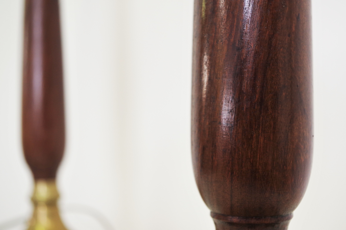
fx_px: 471
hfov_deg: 40.3
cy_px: 124
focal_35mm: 49
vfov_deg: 27.5
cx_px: 180
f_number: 4
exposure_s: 1/60
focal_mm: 28.13
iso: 400
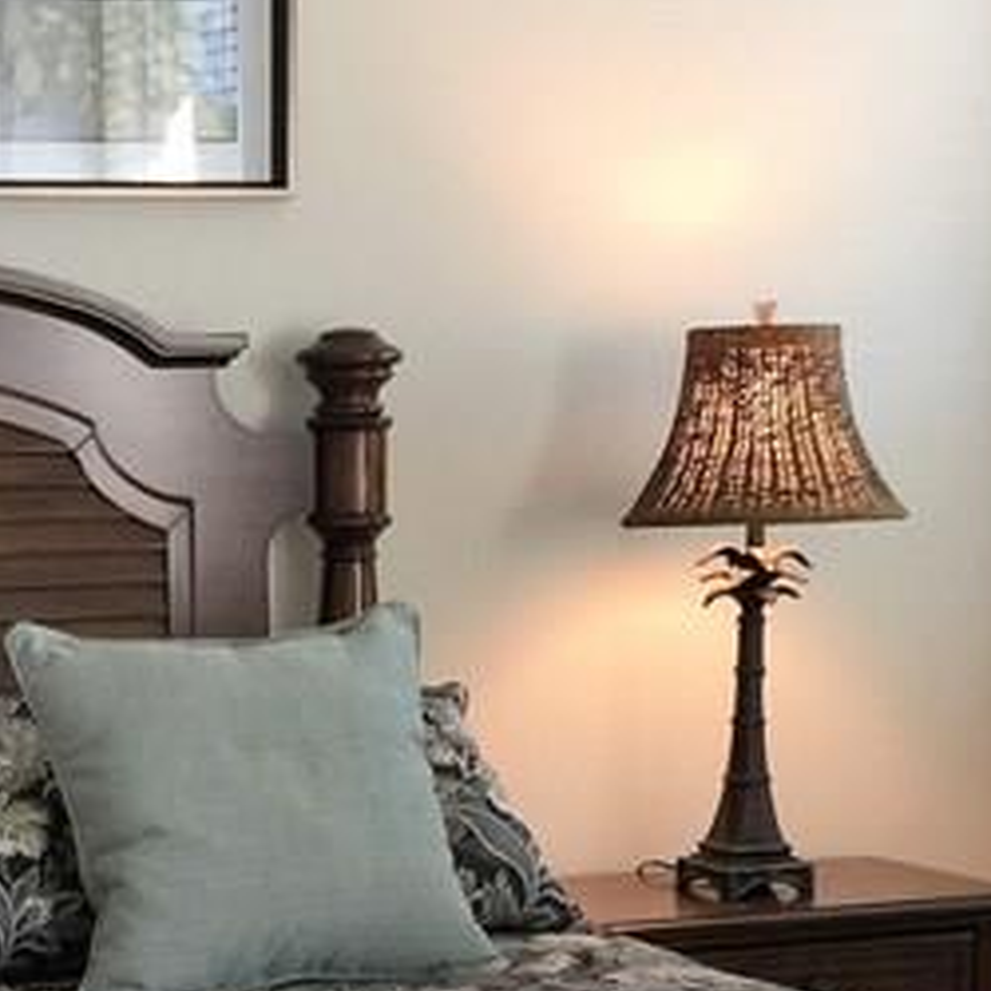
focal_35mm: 105
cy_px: 983
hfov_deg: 16.3
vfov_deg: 16.3
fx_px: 3401
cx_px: 79
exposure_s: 1/30
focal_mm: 4.15
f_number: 2.2
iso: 40
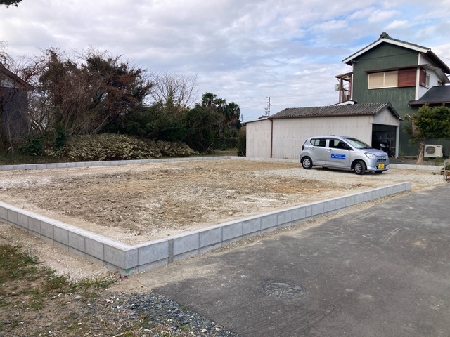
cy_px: 168
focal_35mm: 28
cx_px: 225
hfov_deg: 63.4
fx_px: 364
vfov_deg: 49.7
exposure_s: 1/1279
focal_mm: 3.99
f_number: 1.8
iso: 20
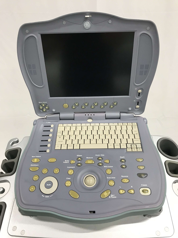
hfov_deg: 49.7
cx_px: 89
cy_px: 119
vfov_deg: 63.4
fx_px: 192
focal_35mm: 28
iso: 32
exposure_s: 1/30
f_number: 1.8
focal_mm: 3.99
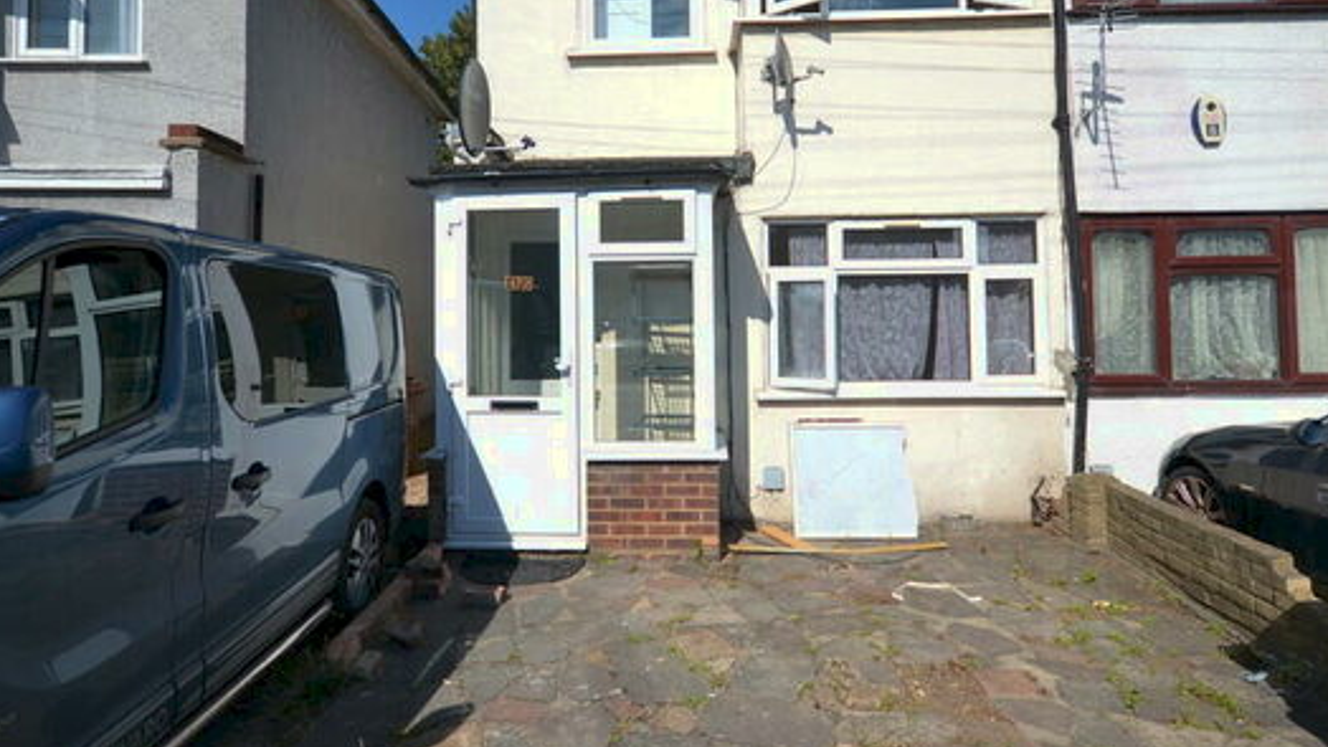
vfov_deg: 53.0
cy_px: 280
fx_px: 740
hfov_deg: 83.8
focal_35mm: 21
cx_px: 664
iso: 100
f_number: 4
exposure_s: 1/1000
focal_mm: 10
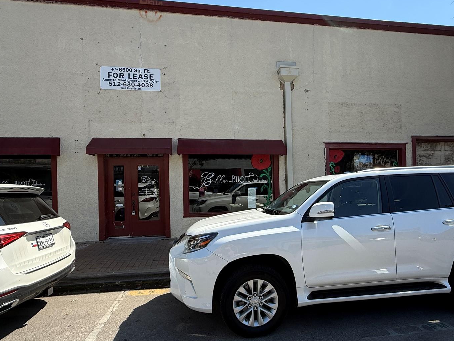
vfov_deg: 63.4
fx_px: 275
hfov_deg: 78.8
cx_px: 248
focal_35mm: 21
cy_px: 182
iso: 50
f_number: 2.2
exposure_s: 1/1464
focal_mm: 2.22
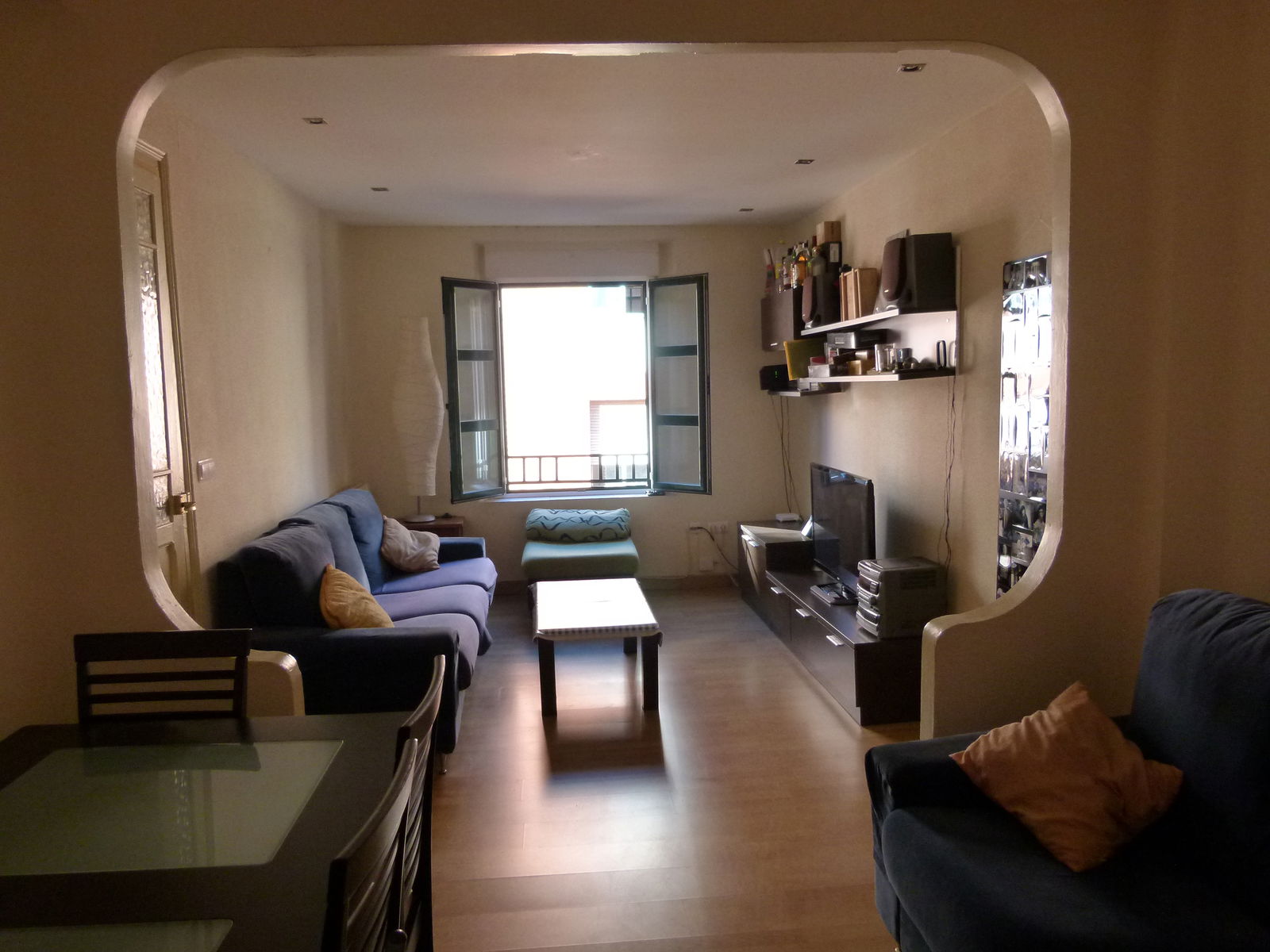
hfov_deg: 69.4
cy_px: 476
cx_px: 635
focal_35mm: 25
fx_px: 917
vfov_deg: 54.9
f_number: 2.8
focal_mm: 4.5
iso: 250
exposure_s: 1/60
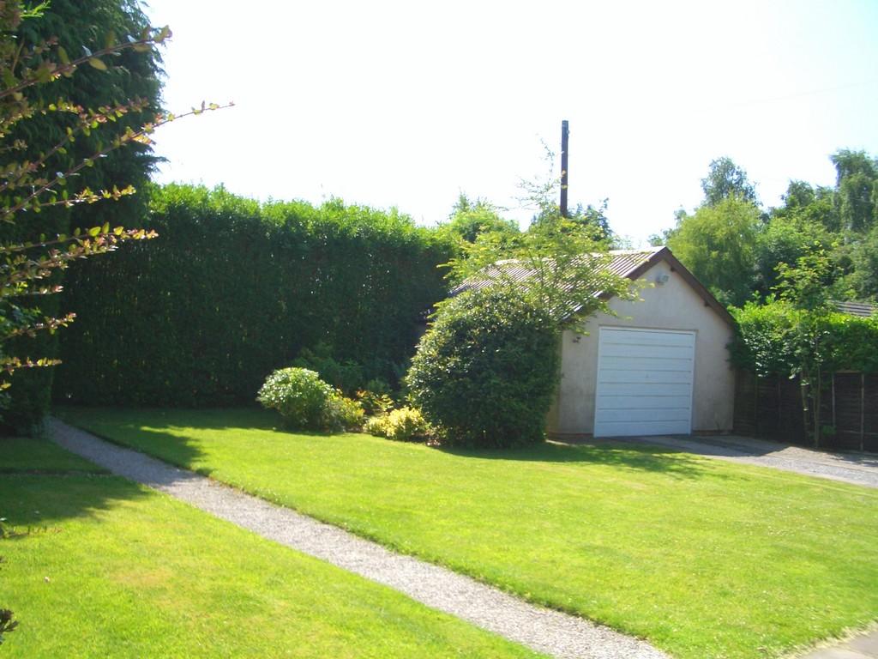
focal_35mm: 35
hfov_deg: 52.6
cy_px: 330
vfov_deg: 40.7
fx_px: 888
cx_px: 439
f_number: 4.3
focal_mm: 5.8
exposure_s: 1/400
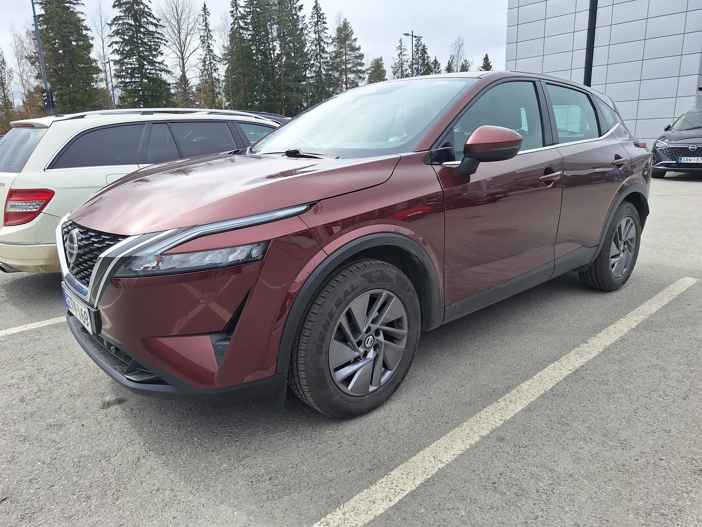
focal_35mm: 23
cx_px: 351
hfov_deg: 73.9
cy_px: 264
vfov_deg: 58.9
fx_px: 466
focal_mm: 5.54
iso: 40
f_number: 1.8
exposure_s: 1/1919
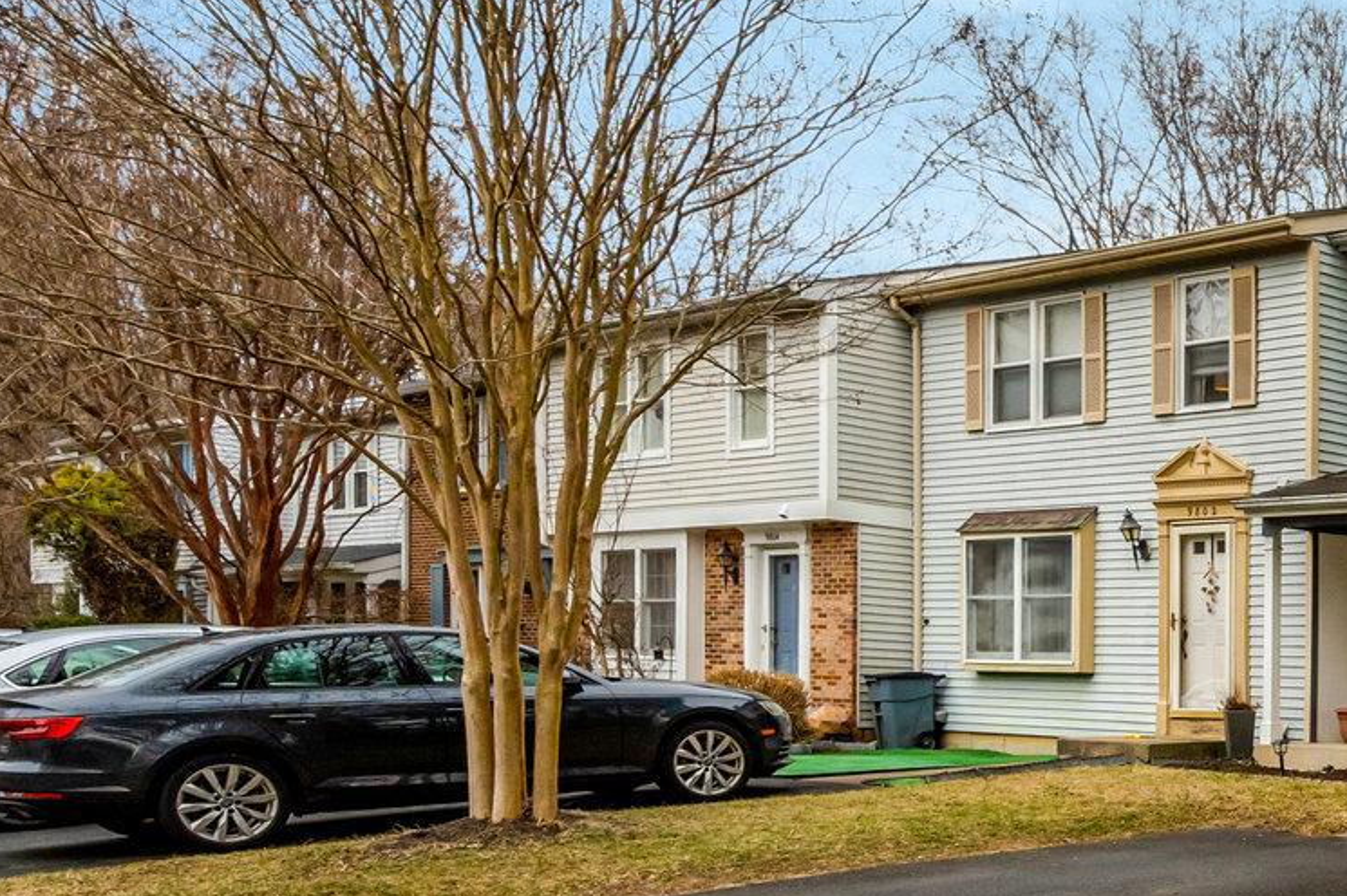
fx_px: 1646
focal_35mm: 44
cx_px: 1701
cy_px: 346
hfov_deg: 33.8
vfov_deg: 30.4
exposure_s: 1/1250
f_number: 8
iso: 1250
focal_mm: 16
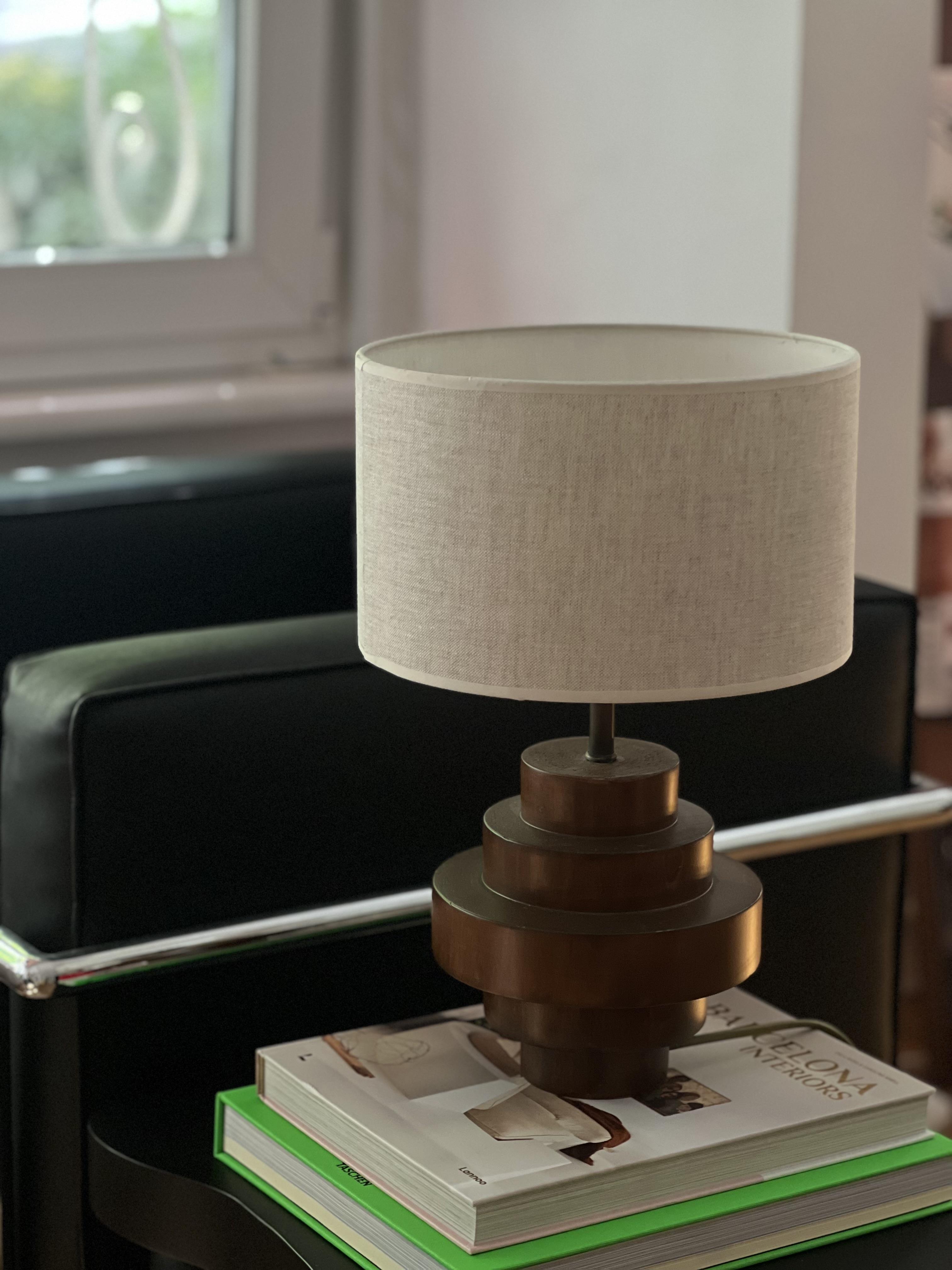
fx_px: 2824
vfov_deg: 25.3
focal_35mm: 77
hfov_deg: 19.1
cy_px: 635
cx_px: 476
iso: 250
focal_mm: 9
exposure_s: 1/33
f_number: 2.8
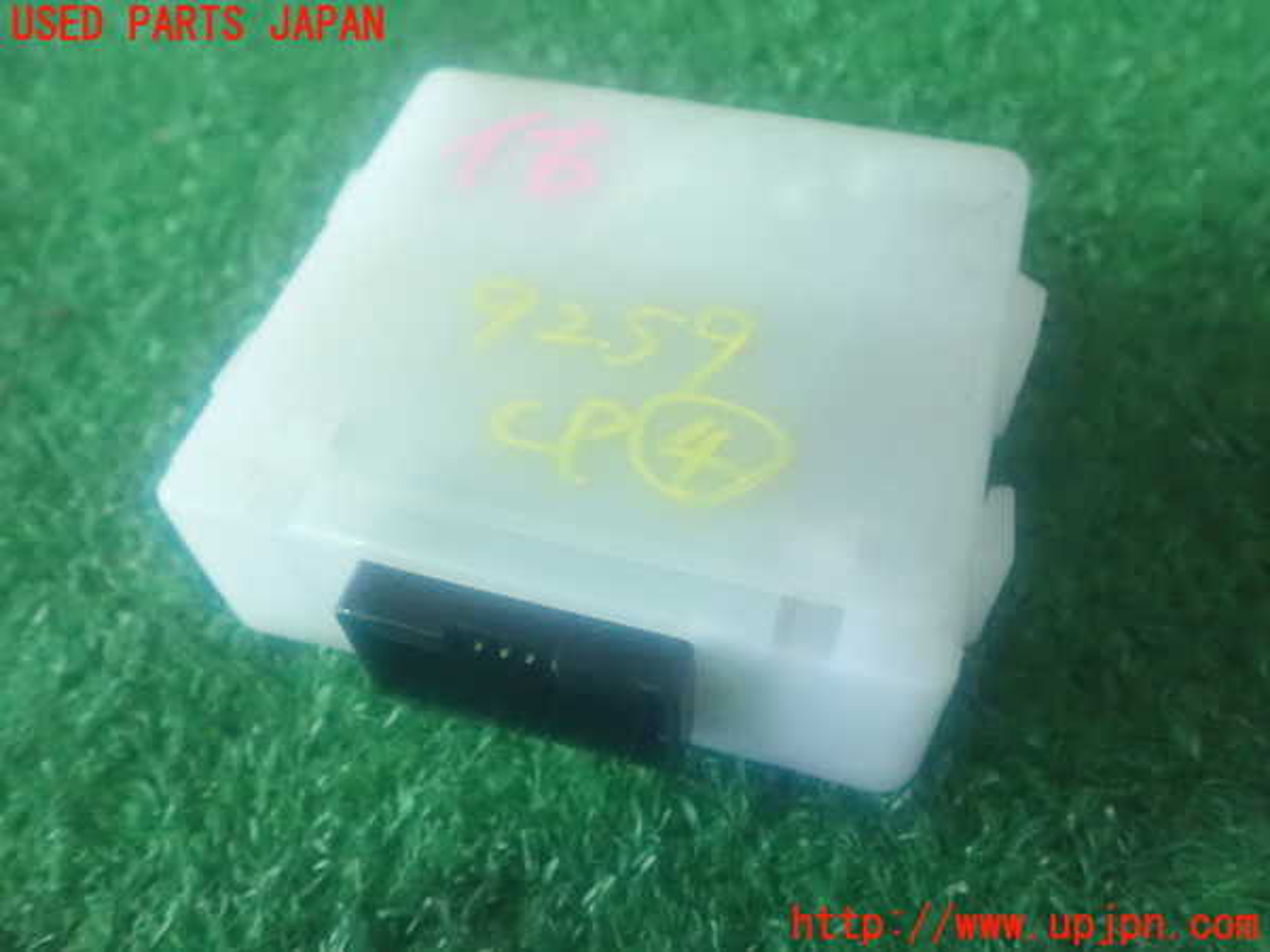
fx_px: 1101
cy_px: 476
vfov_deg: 46.8
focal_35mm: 30
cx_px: 635
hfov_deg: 60.0
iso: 1600
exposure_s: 1/20
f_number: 2.3
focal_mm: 5.5
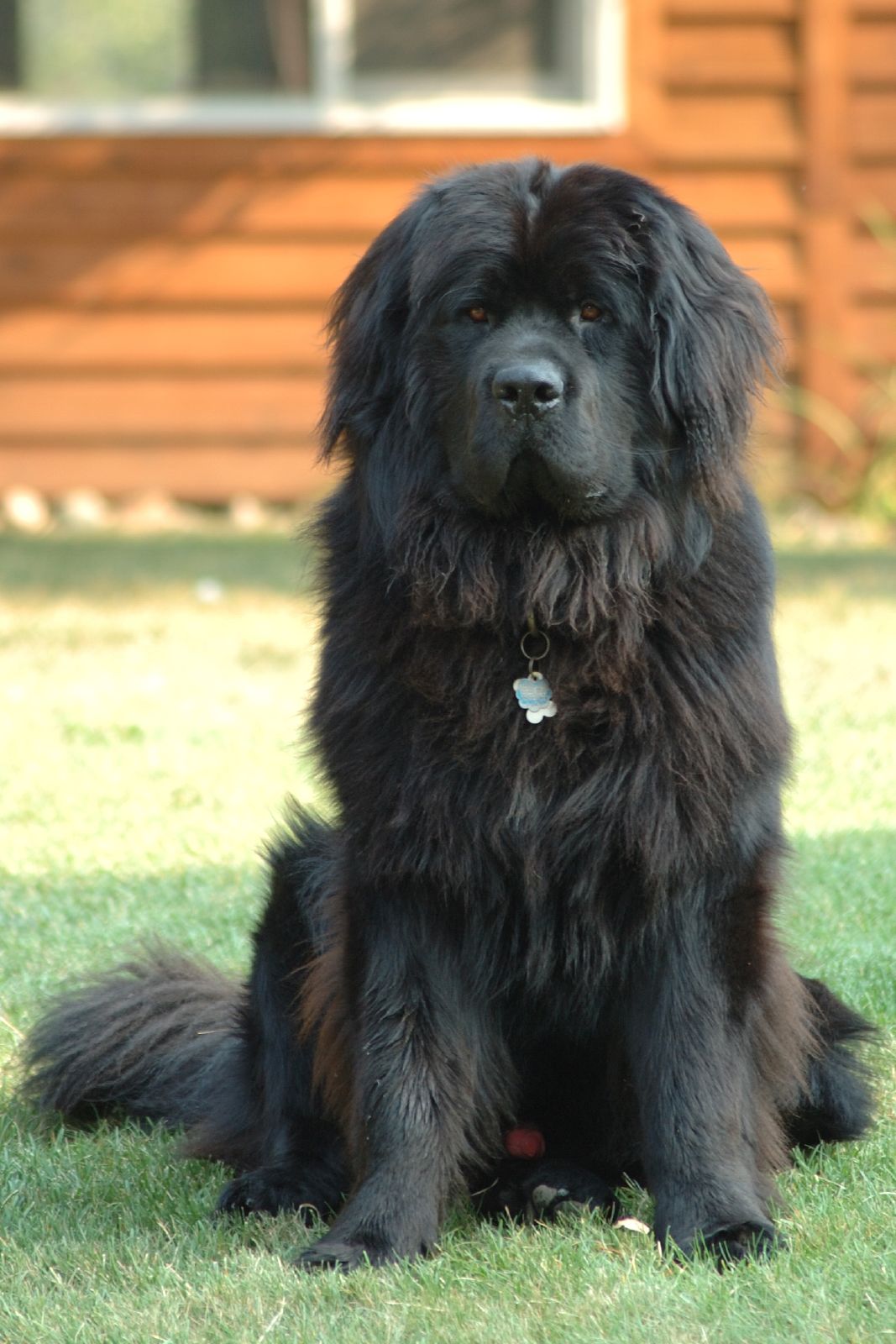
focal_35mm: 255
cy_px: 672
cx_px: 448
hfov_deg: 5.4
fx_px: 9517
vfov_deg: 8.1
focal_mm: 170
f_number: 4.8
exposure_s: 1/100
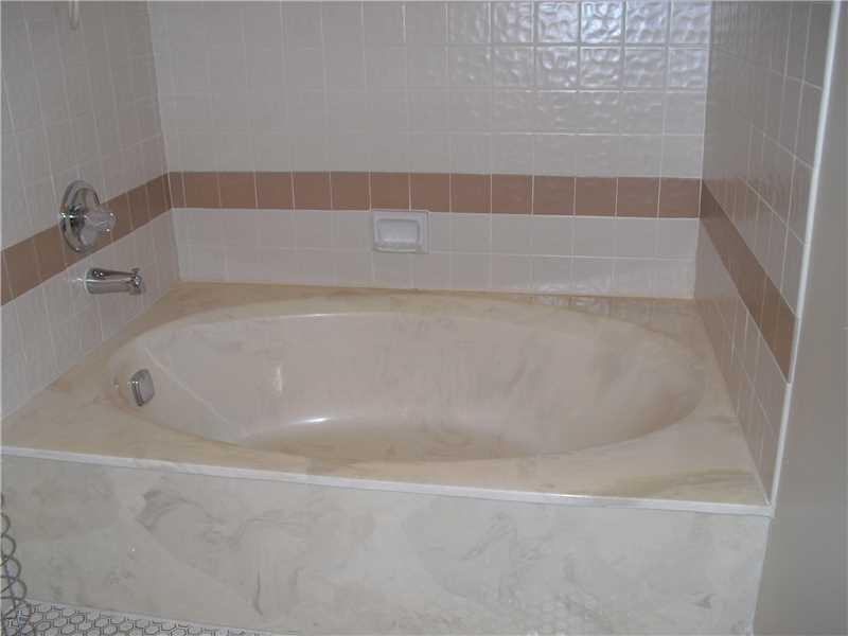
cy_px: 318
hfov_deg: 51.4
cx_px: 424
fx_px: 882
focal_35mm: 36
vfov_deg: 39.7
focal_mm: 6.3
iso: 100
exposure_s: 1/60
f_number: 3.1
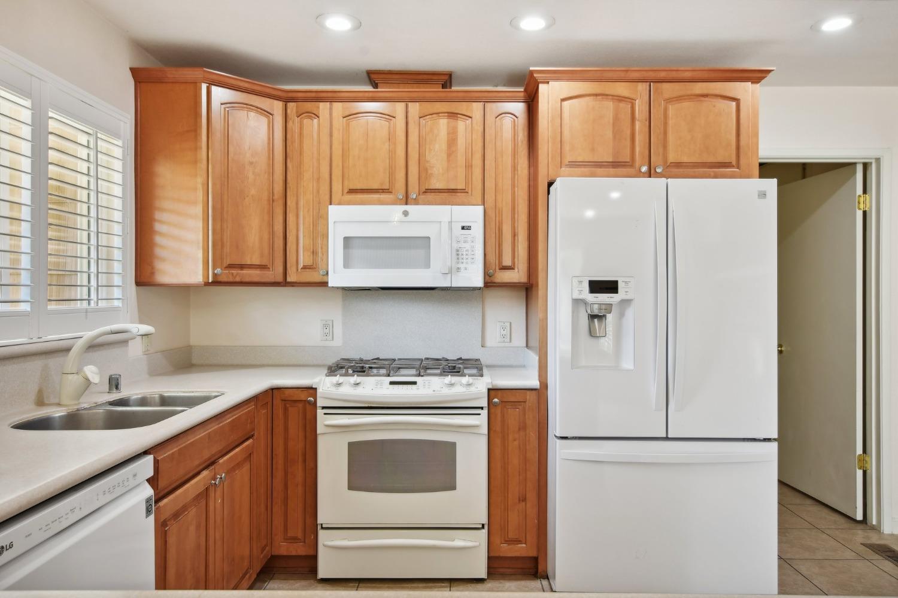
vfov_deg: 50.4
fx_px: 636
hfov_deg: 70.5
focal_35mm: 26
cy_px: 299
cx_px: 449
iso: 100
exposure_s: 1/5
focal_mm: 17
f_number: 8
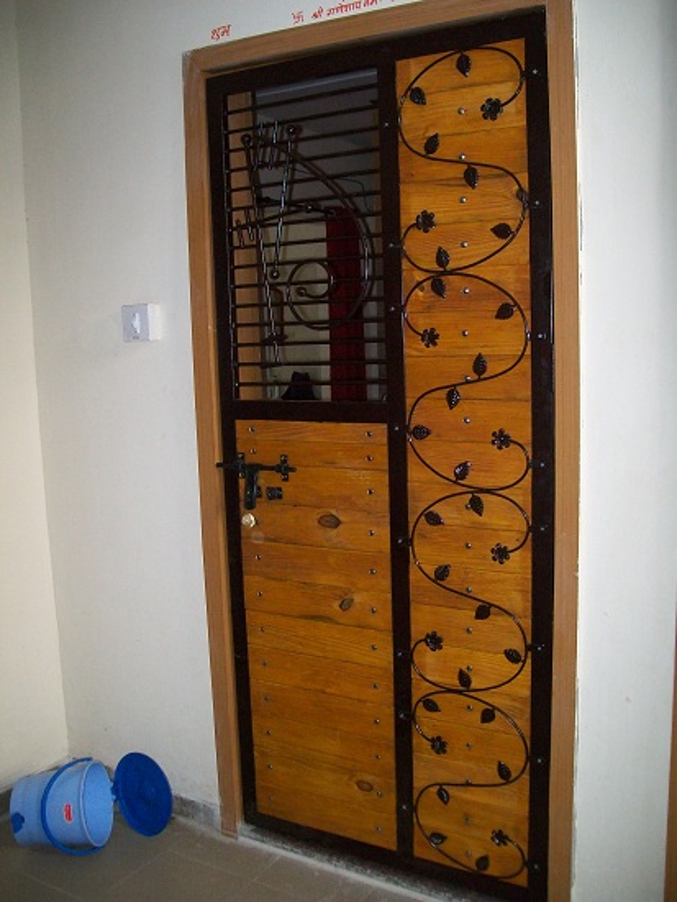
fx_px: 886
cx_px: 338
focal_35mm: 34
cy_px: 451
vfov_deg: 53.9
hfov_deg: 41.8
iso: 160
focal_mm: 6.1
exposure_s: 1/60
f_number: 2.7
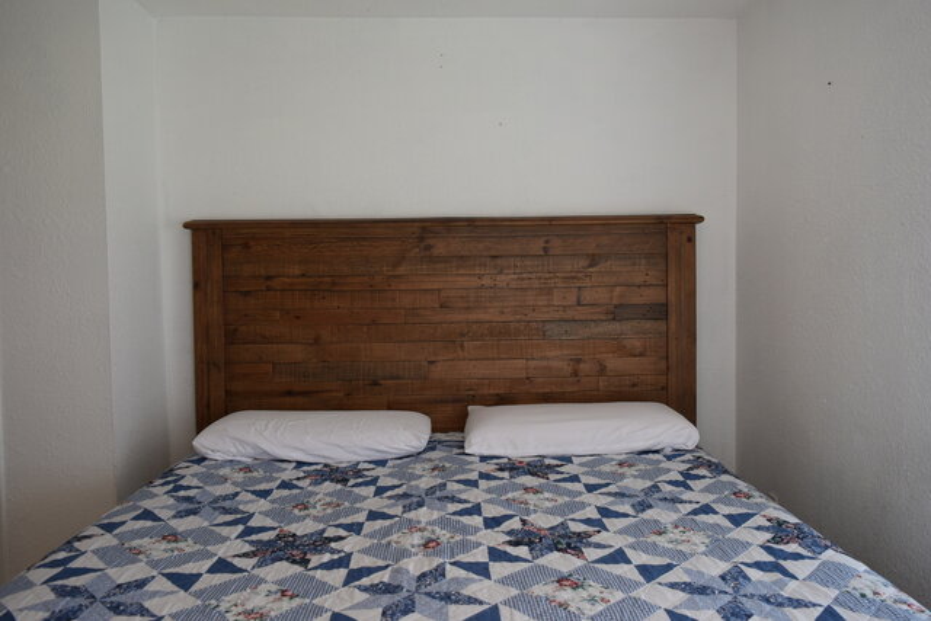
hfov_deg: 67.4
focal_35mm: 27
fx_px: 698
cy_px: 310
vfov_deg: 48.0
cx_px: 466
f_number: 5
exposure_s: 1/100
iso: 400
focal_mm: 18
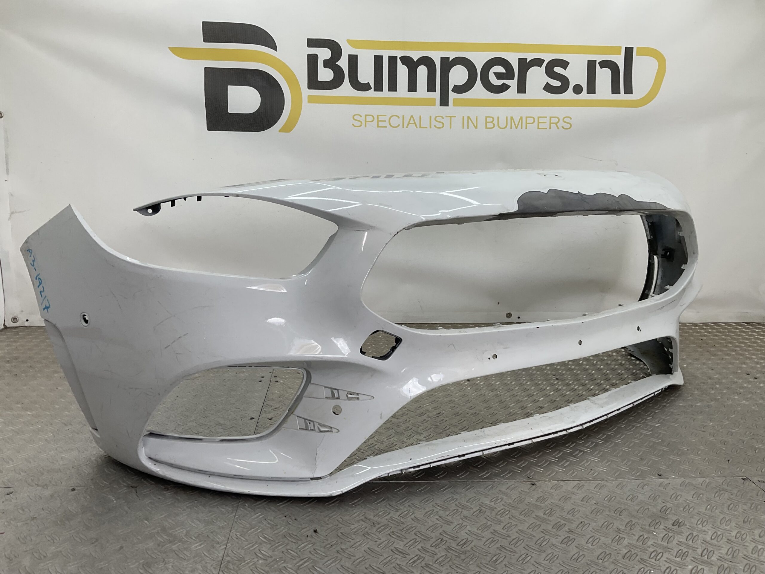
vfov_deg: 48.2
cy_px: 287
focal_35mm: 29
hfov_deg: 61.7
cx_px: 382
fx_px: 641
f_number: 1.8
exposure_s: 1/169
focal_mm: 3
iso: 16
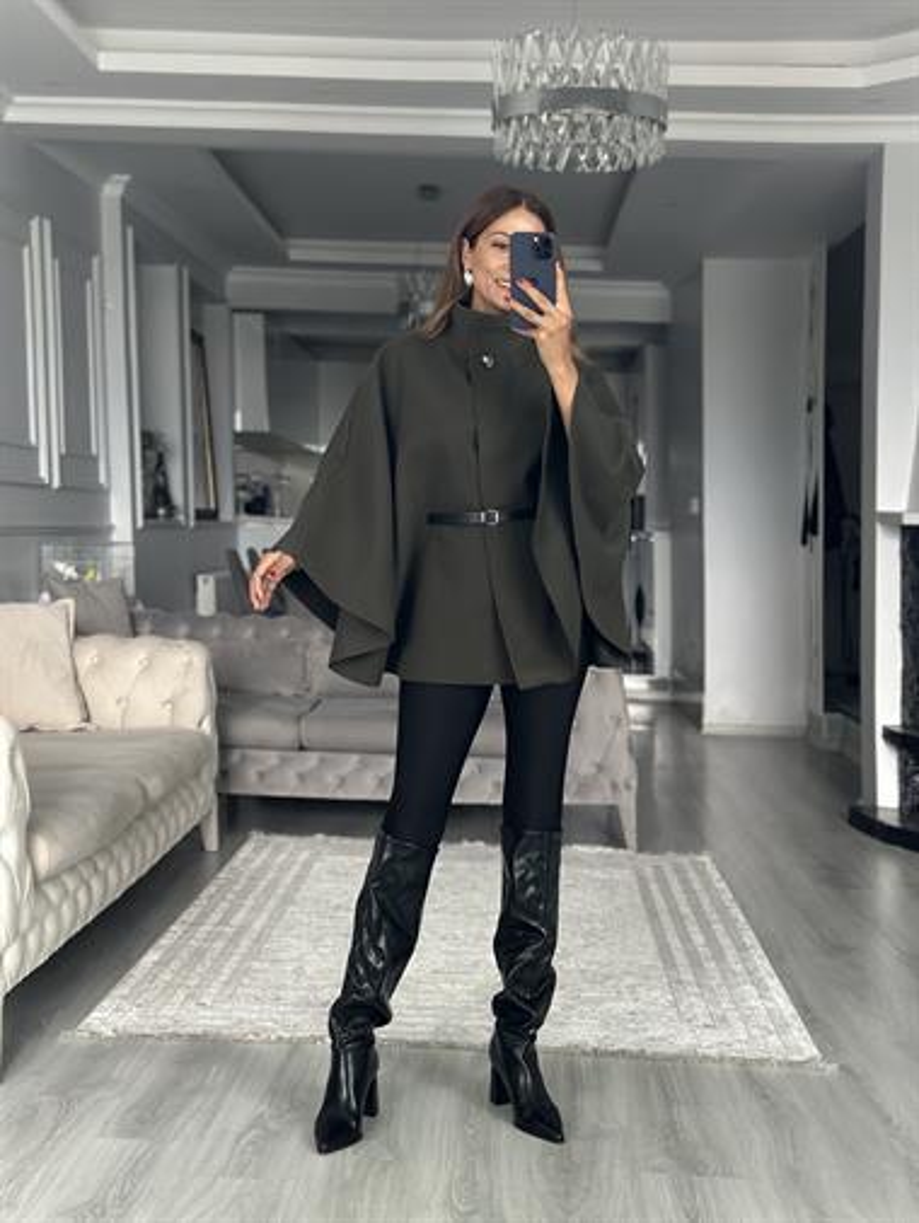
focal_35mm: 48
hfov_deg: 30.3
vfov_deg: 39.6
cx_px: 460
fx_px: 1698
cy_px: 612
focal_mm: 6.86
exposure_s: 1/40
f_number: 1.78
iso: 500
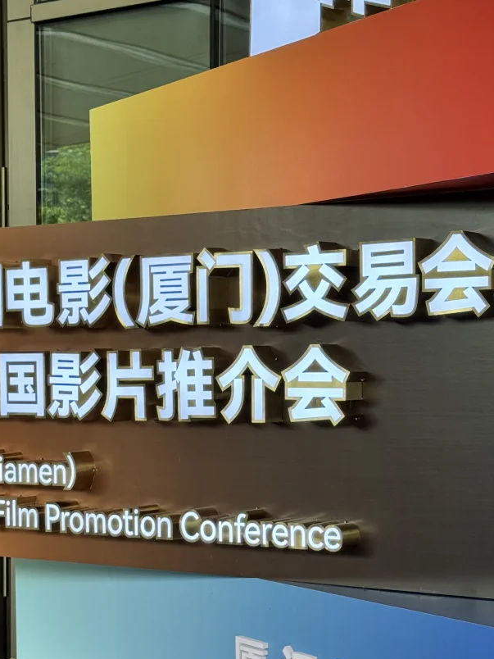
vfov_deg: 22.7
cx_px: 177
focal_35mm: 86
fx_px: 1636
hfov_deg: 17.1
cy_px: 426
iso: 50
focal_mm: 6.76
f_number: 1.78
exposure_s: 1/204
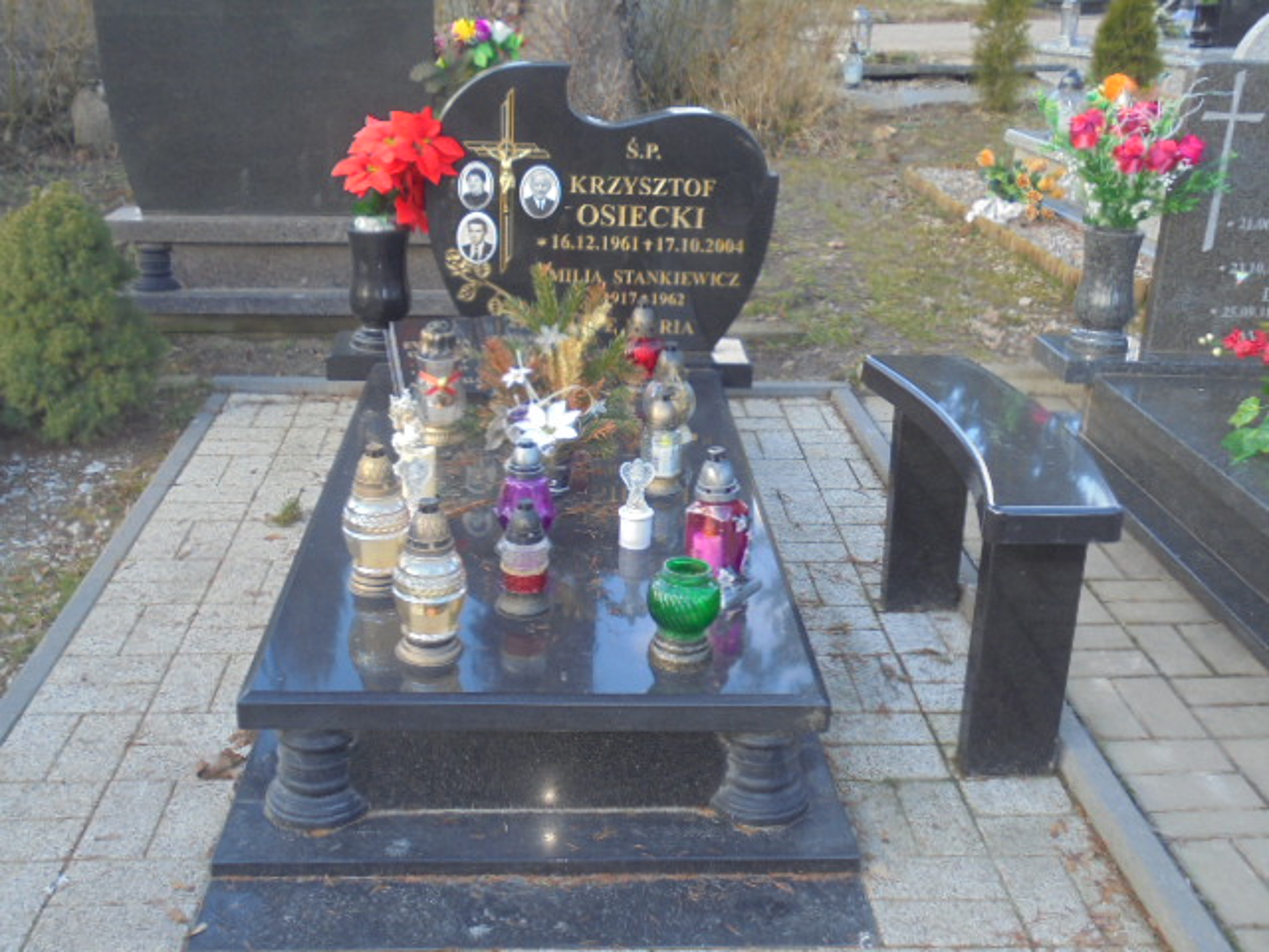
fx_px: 1393
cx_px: 634
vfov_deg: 37.7
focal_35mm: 38
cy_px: 476
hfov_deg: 49.0
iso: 100
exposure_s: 1/50
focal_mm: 6.9
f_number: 4.2
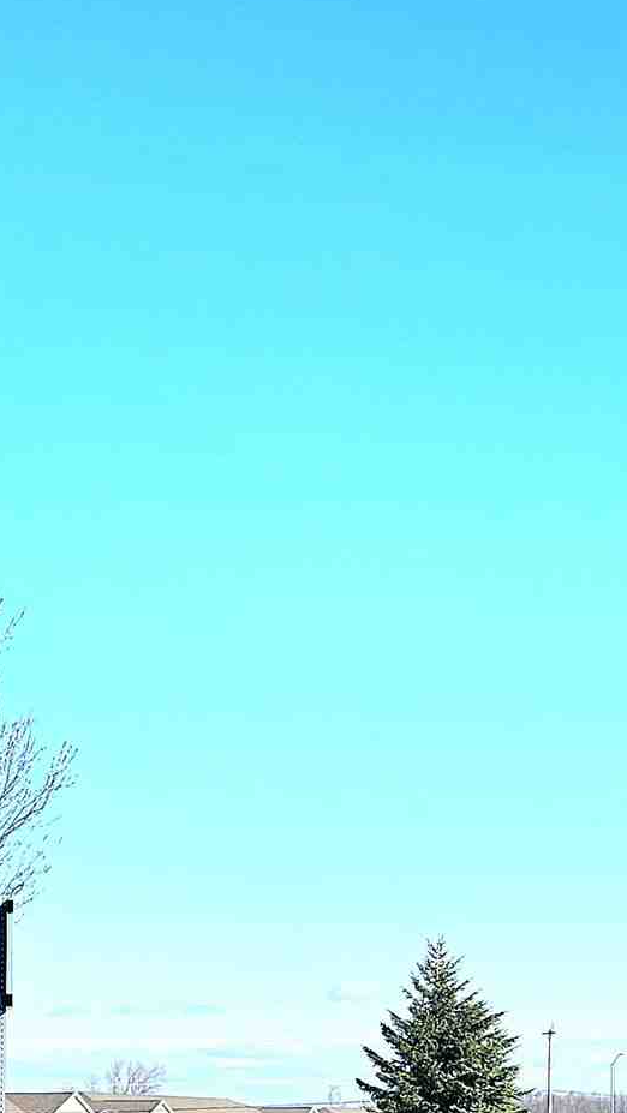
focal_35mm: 83
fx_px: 2451
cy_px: 1058
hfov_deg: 13.6
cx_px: 975
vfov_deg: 24.6
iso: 16
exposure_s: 1/1429
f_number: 1.7
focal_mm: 6.3
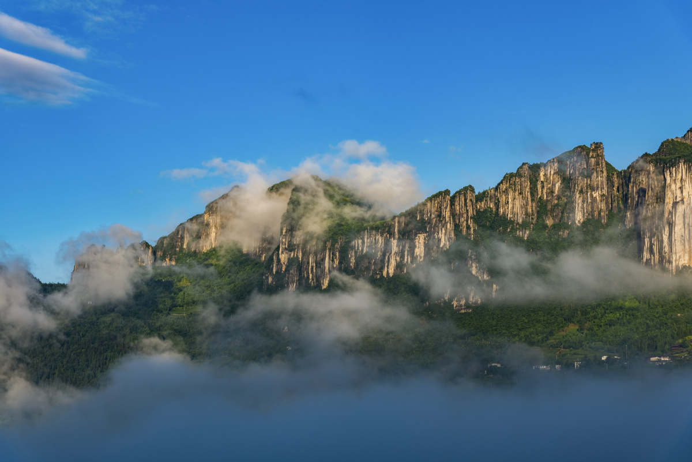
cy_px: 231
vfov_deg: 21.9
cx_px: 346
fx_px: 1192
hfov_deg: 32.4
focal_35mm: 62
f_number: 6.7
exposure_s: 1/180
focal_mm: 62
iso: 100
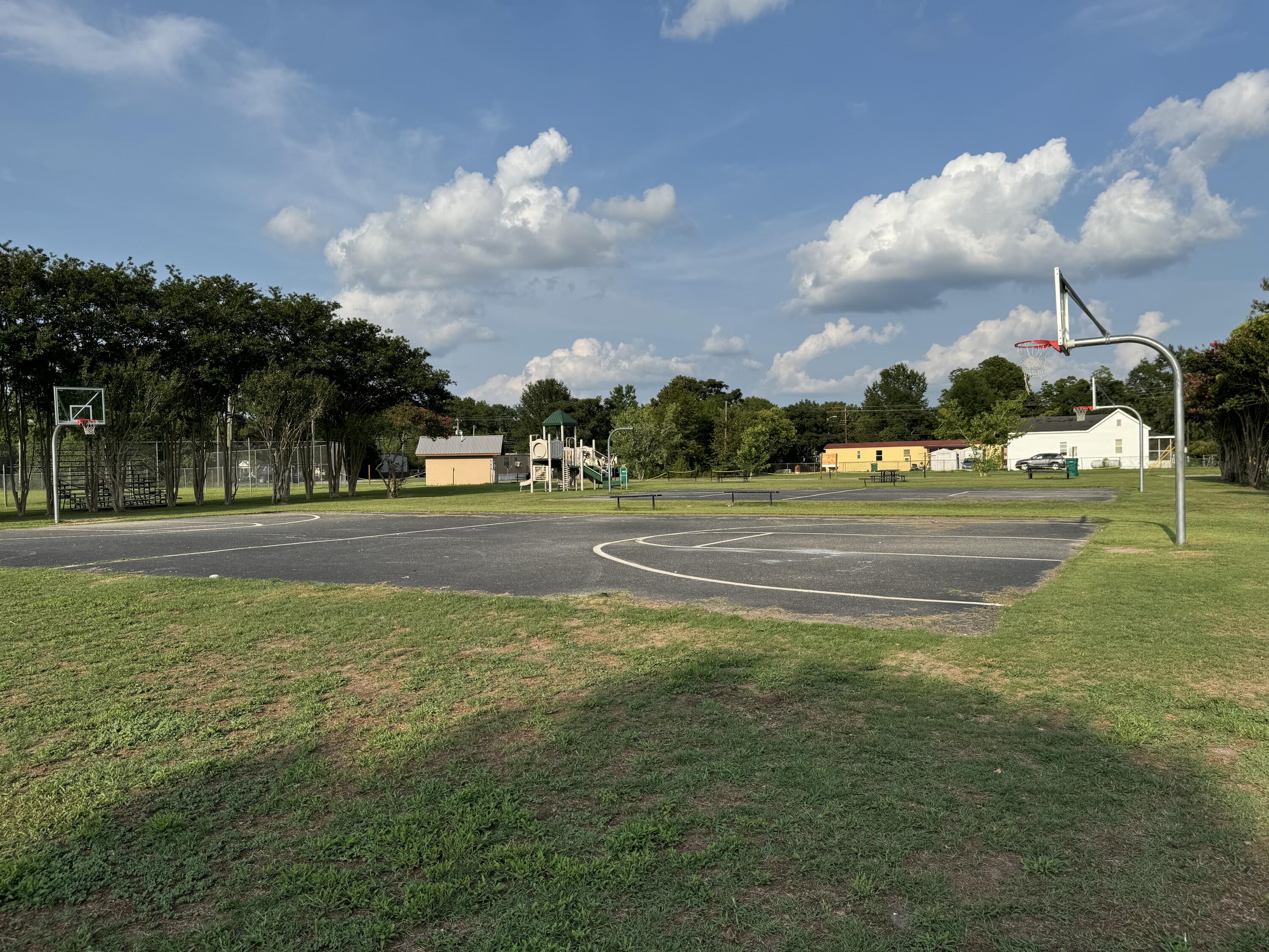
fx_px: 880
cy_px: 476
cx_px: 634
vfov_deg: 56.8
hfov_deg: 71.6
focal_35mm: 24
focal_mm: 6.76
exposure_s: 1/4049
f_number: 1.78
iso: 80
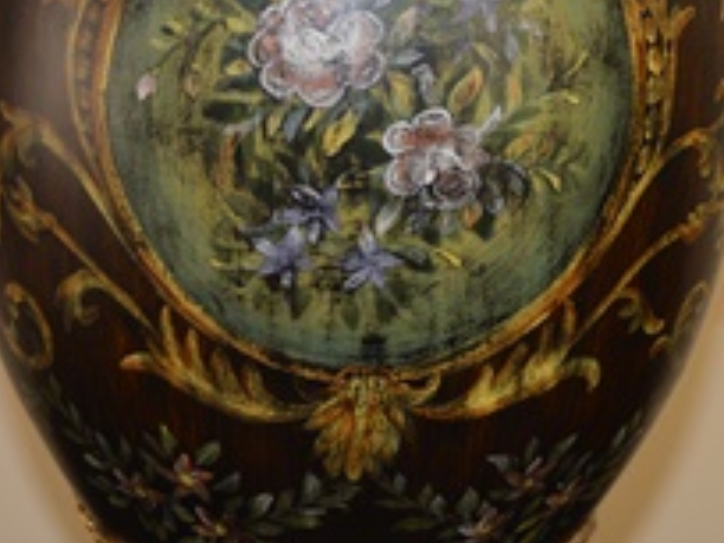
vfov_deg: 14.3
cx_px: 490
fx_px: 2133
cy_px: -4
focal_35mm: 102
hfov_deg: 19.2
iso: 220
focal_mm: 24
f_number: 4
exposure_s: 1/125
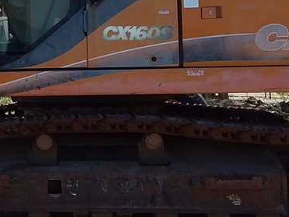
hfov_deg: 19.0
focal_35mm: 99
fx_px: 827
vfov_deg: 14.8
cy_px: 25
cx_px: -36
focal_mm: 2.91
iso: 40
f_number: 1.9
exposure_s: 1/1097
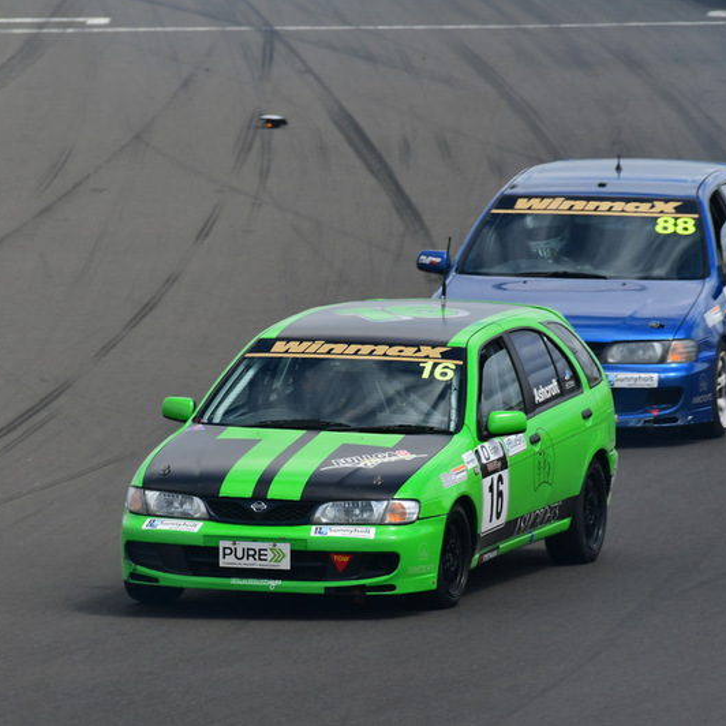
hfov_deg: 1.8
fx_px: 22755
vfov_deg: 1.8
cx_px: 252
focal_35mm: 959
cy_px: 363
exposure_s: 1/640
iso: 320
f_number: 10
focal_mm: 500
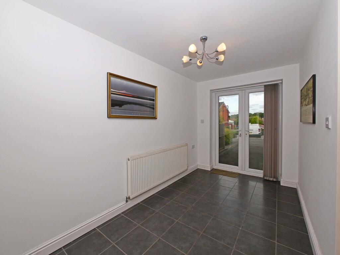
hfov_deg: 102.1
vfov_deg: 85.7
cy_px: 128
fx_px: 138
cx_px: 170
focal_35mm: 14
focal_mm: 7
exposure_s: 1/125
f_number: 11
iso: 400
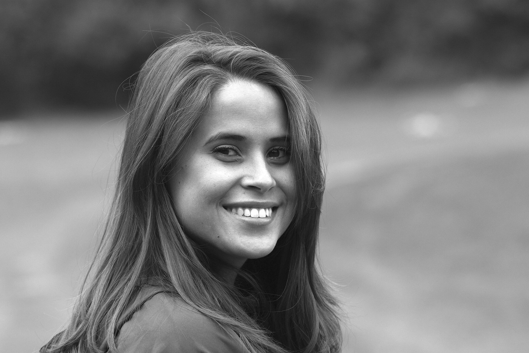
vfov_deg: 6.1
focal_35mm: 225
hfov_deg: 9.1
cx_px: 264
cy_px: 176
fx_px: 3307
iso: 640
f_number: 7.1
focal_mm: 150
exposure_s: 1/100
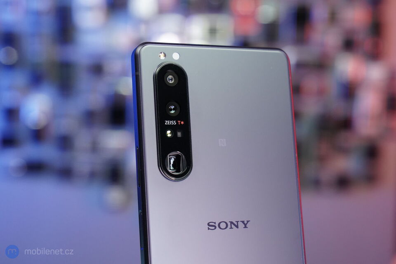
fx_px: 770
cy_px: 132
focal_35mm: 70
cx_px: 198
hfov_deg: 28.8
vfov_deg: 19.5
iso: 5000
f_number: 7.1
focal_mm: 70
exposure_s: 1/160
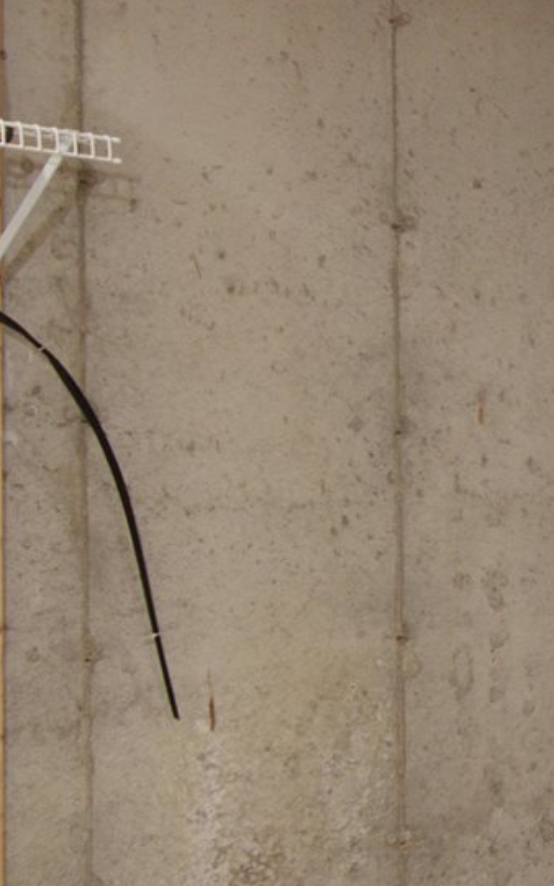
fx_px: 1957
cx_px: 1277
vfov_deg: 25.4
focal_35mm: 81
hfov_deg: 12.8
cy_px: 570
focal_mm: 14
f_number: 7.1
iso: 320
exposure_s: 1/2
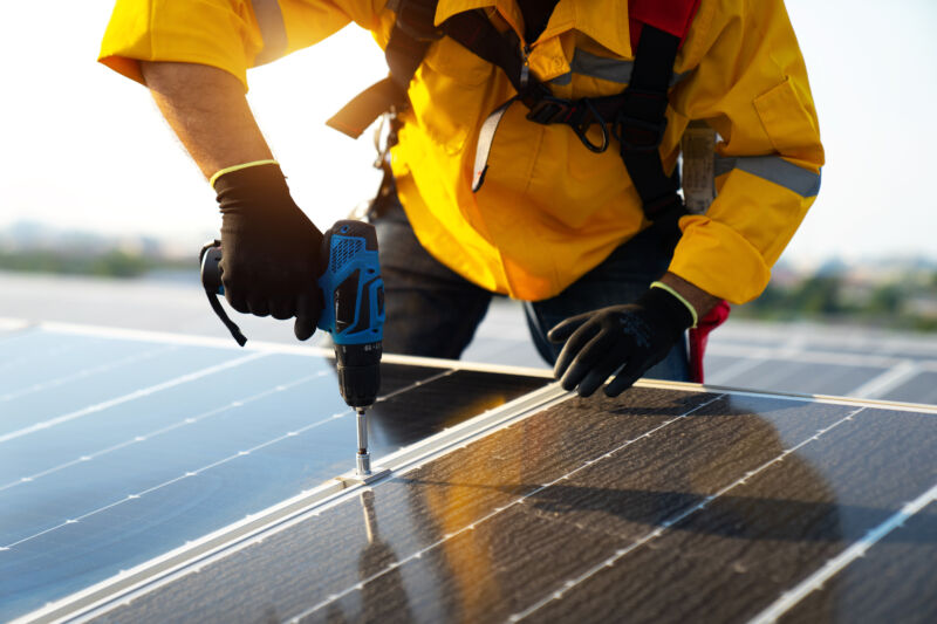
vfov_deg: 21.2
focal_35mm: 64
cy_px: 312
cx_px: 468
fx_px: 1665
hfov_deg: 31.4
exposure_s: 1/1250
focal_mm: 64
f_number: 2.8
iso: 160
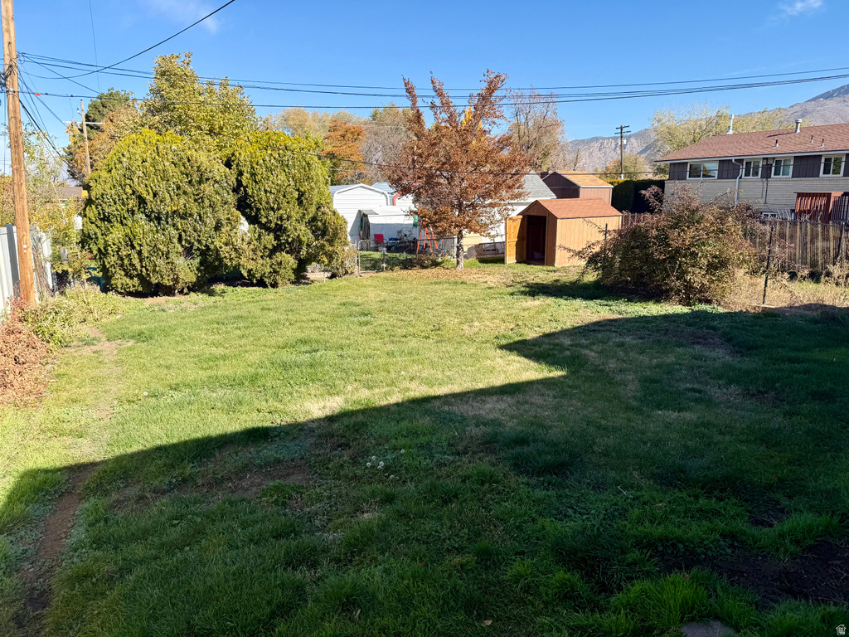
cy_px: 318
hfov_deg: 71.6
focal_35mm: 24
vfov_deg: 56.8
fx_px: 589
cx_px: 424
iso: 80
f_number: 1.78
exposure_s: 1/3584
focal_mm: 6.76
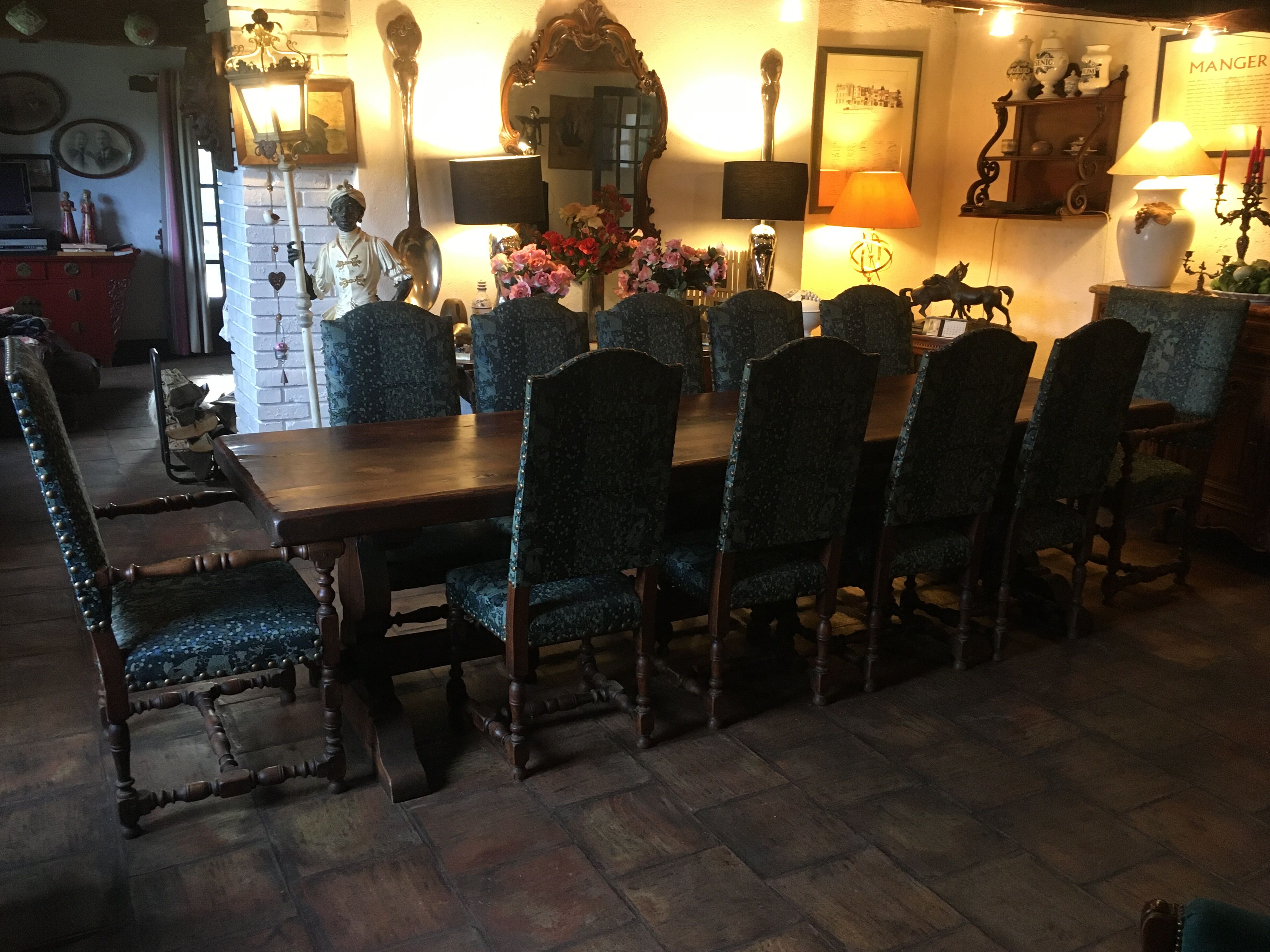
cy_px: 463
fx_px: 1101
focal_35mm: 30
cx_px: 625
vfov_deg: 46.8
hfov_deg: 60.0
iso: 200
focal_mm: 4.15
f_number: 2.2
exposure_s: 1/33
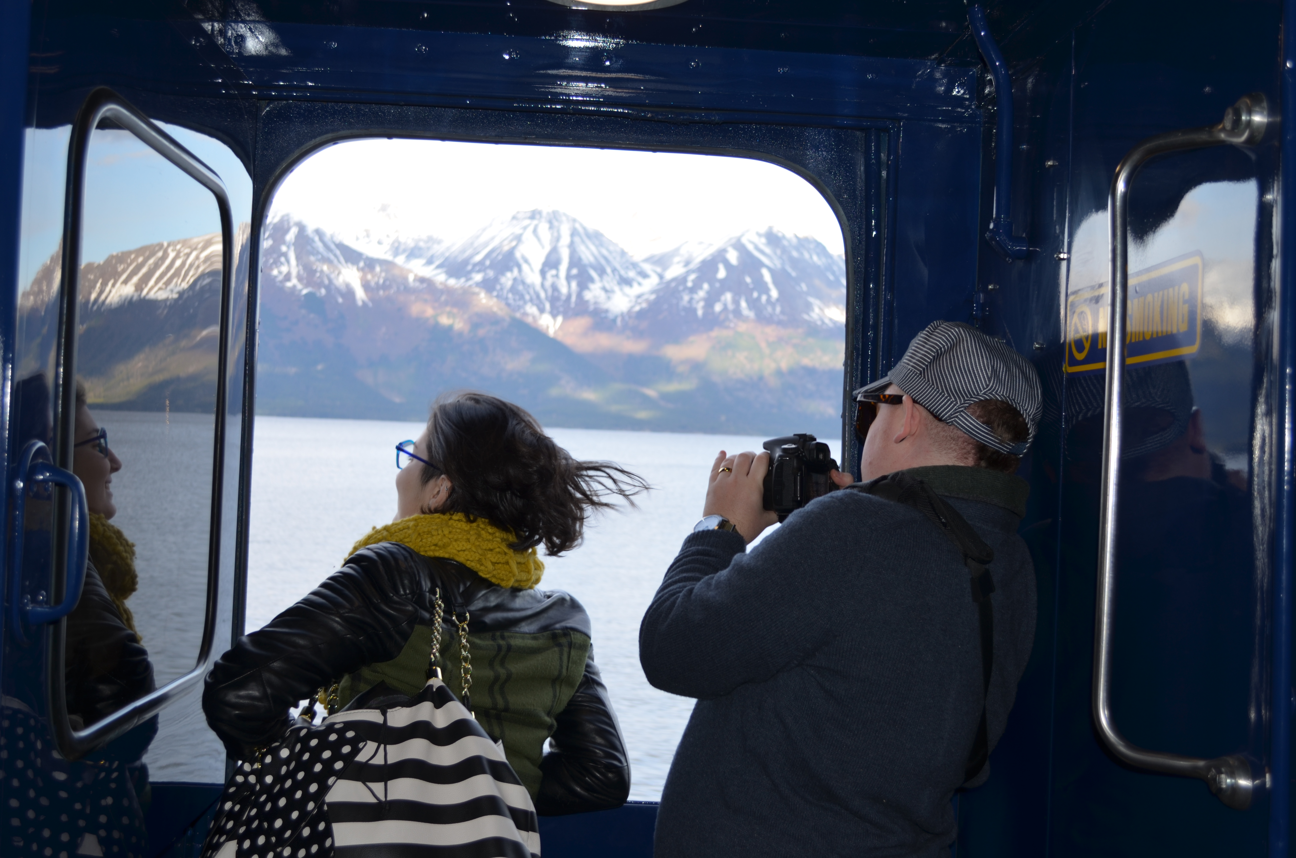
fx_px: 1563
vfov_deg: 30.7
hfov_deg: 45.0
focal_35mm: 44
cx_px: 648
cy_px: 429
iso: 100
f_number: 4.5
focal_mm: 29
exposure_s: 1/125
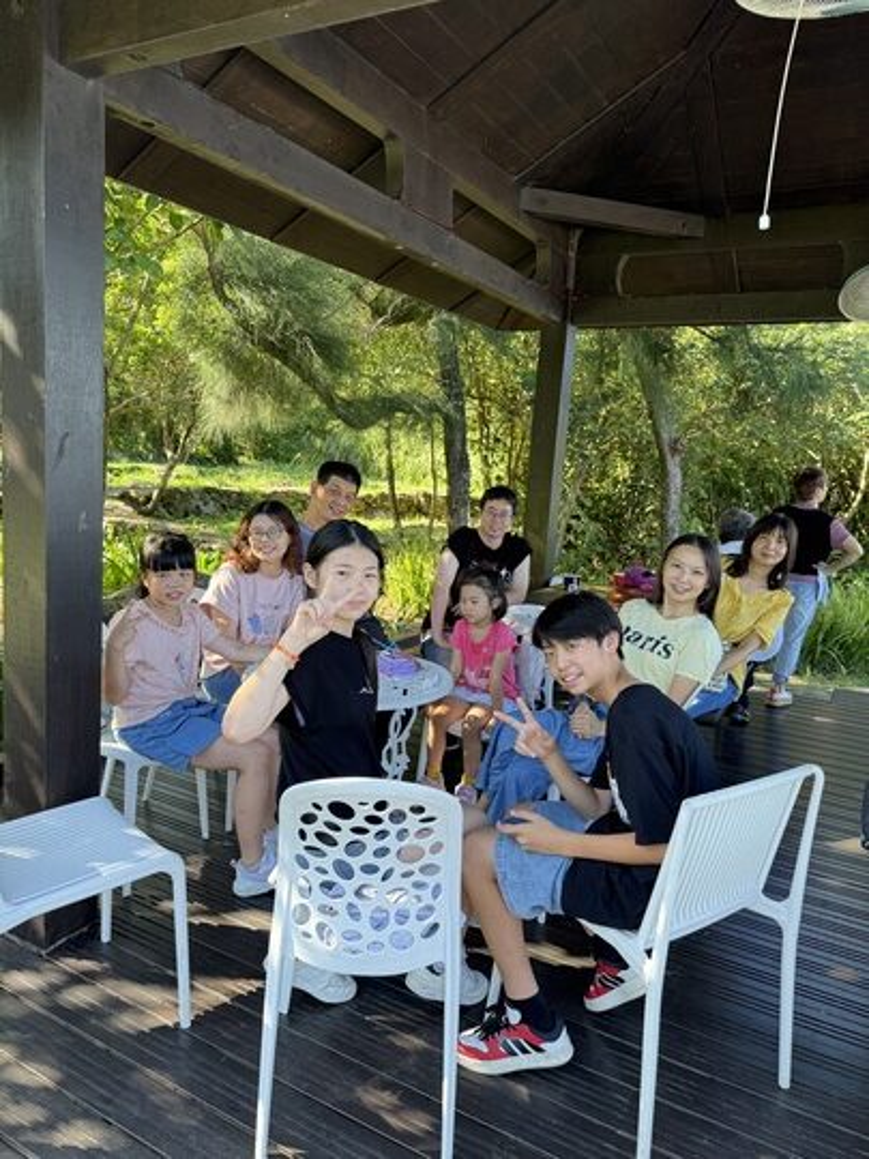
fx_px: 803
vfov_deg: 71.6
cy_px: 580
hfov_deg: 56.8
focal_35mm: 24
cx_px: 434
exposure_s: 1/243
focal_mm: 6.76
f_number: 1.78
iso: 100
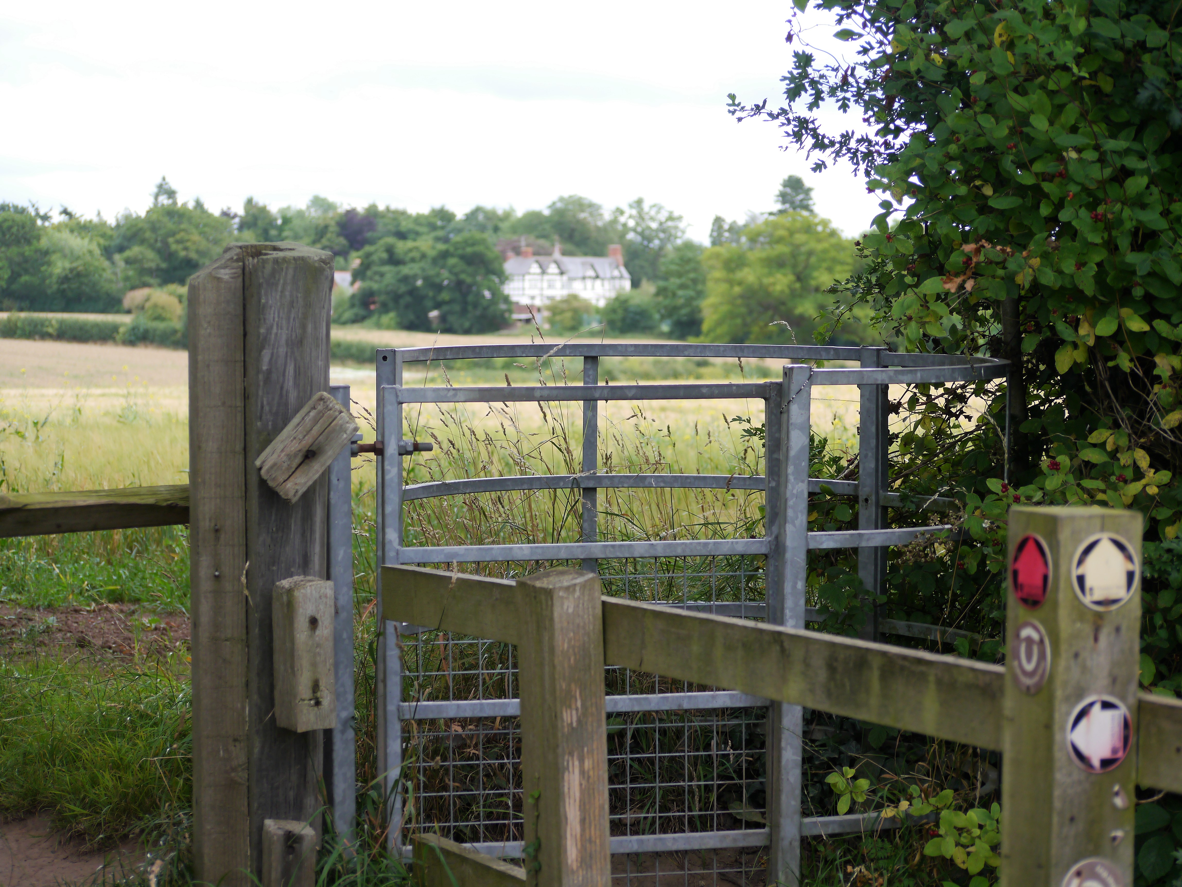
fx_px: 3074
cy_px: 444
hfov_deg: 21.8
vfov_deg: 16.4
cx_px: 591
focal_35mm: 90
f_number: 4
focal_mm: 45
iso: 160
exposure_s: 1/200
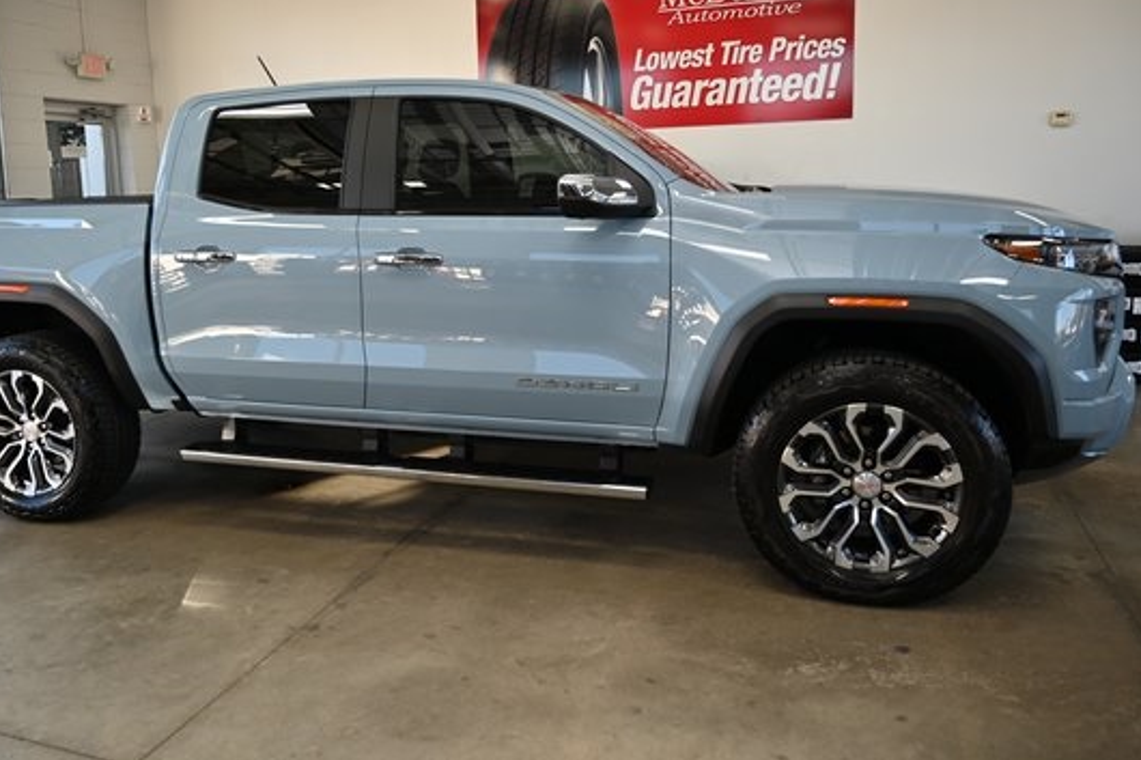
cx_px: 495
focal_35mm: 29
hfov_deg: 63.4
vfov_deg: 44.7
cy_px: 304
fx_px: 919
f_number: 4
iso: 280
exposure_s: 1/250
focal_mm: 24
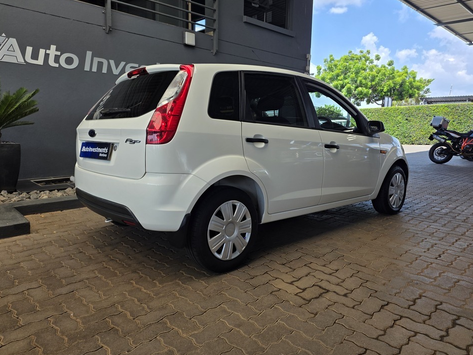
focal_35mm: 25
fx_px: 342
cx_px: 231
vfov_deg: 54.9
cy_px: 167
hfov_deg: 69.4
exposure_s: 1/2049
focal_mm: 6.25
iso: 80
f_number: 1.7
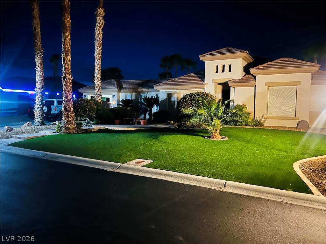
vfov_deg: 53.1
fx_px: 245
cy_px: 122
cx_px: 163
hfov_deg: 67.3
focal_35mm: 26
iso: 1000
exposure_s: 1/5
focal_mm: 5.7
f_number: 1.5
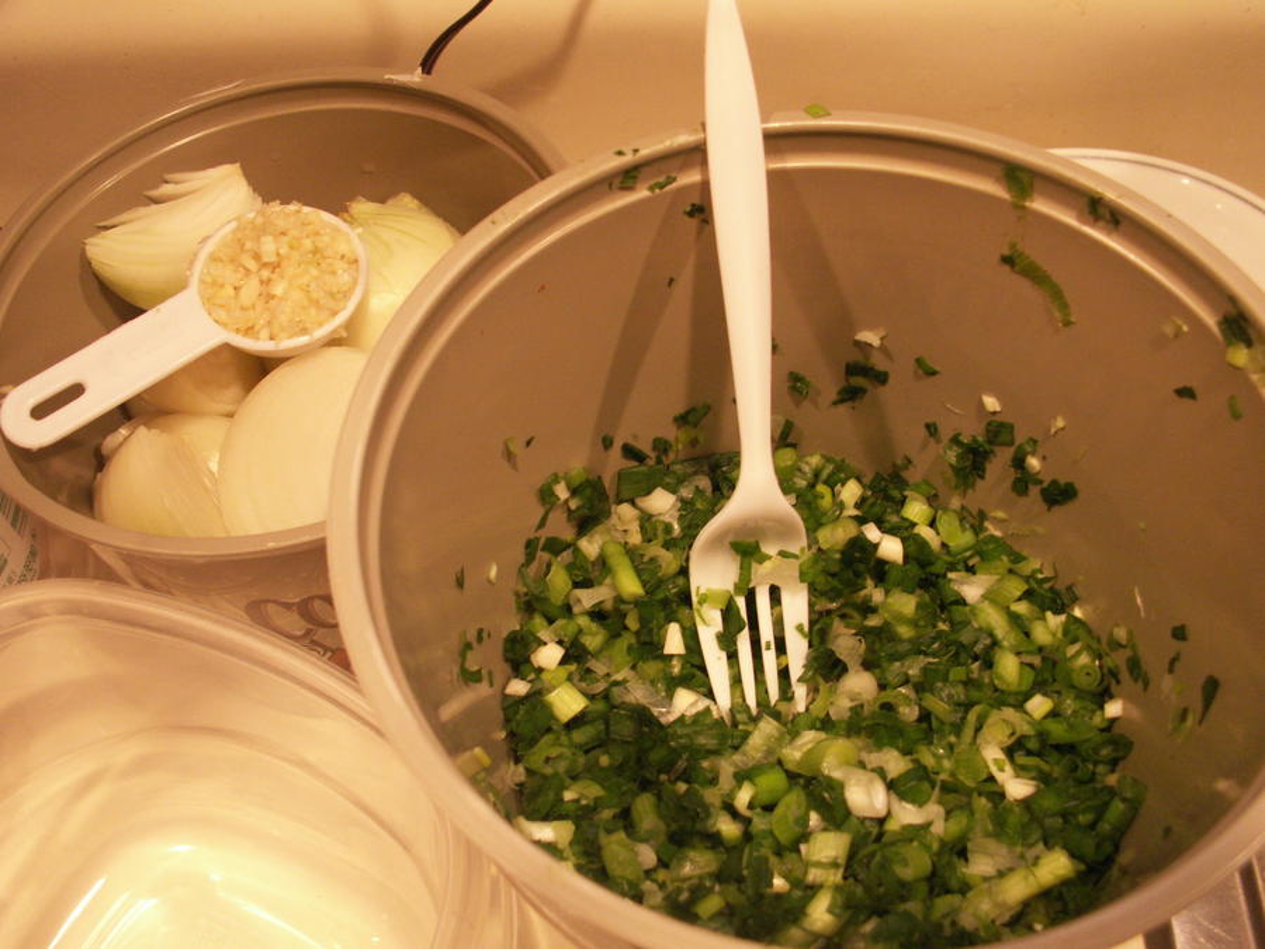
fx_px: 1279
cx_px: 632
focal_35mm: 35
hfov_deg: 52.6
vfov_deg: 40.7
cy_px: 474
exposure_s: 1/13
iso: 160
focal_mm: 5.86
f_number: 2.8
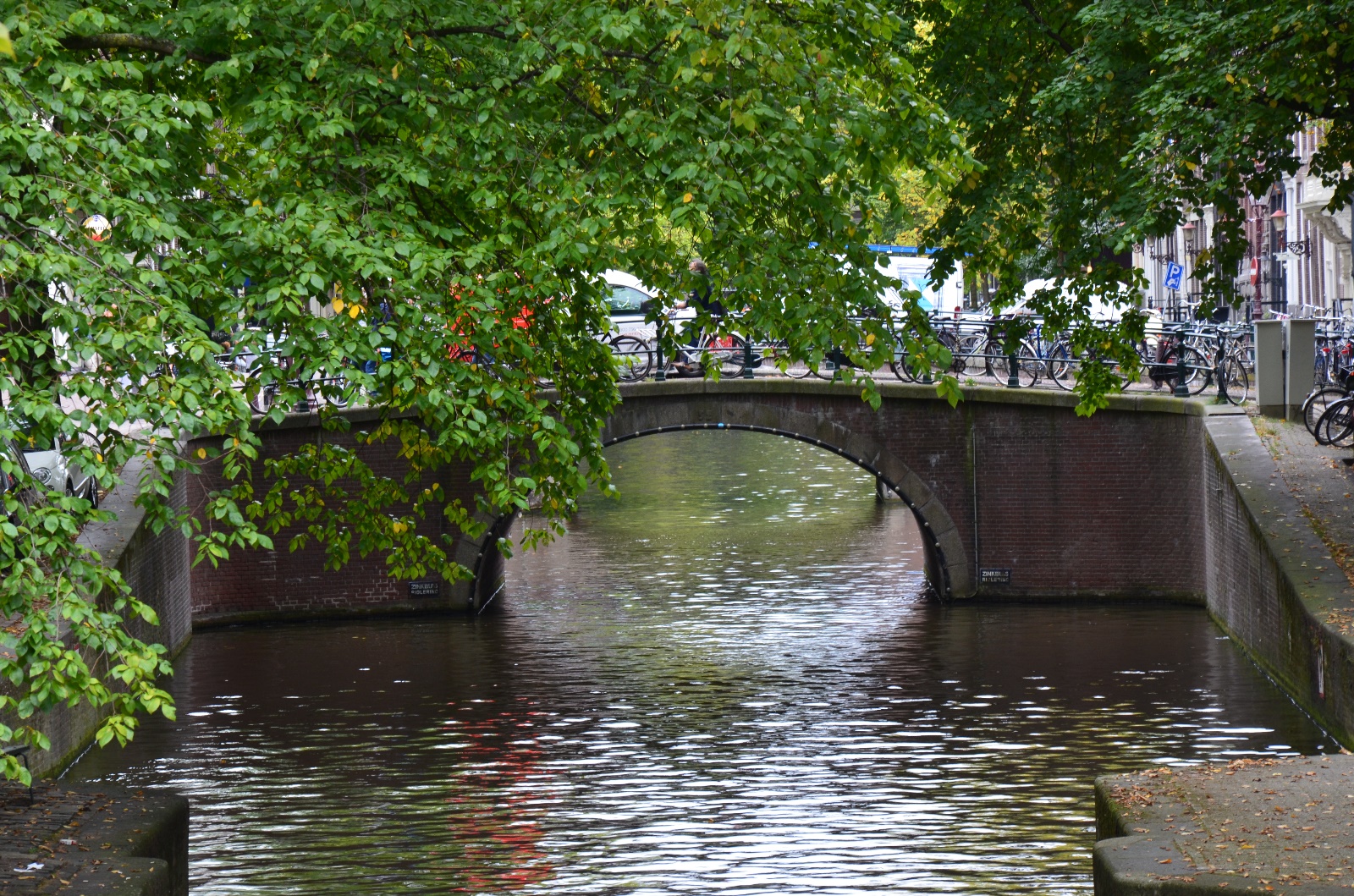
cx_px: 677
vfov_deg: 8.7
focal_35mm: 158
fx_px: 5910
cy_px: 448
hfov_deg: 13.1
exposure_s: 1/50
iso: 400
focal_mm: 105
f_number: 10
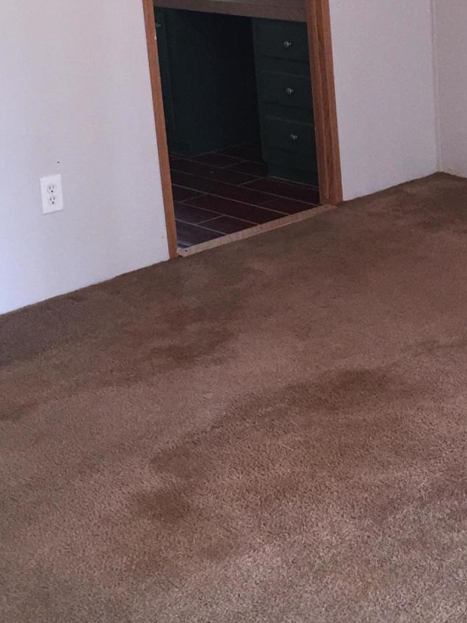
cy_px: 139
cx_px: 370
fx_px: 1242
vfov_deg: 27.7
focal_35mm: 69
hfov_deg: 21.1
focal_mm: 4.15
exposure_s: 1/30
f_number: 2.2
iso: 160
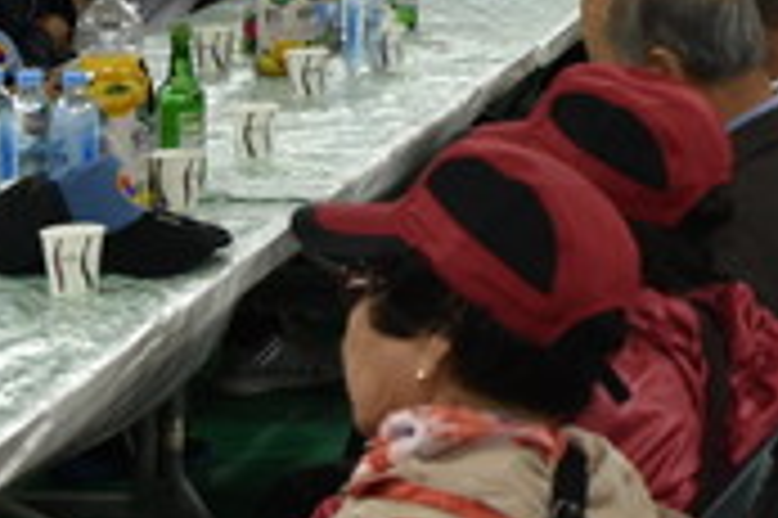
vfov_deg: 9.5
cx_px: 1205
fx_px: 3001
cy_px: -322
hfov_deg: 13.8
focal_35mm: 139
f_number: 7.1
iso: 1600
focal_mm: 40
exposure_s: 1/160
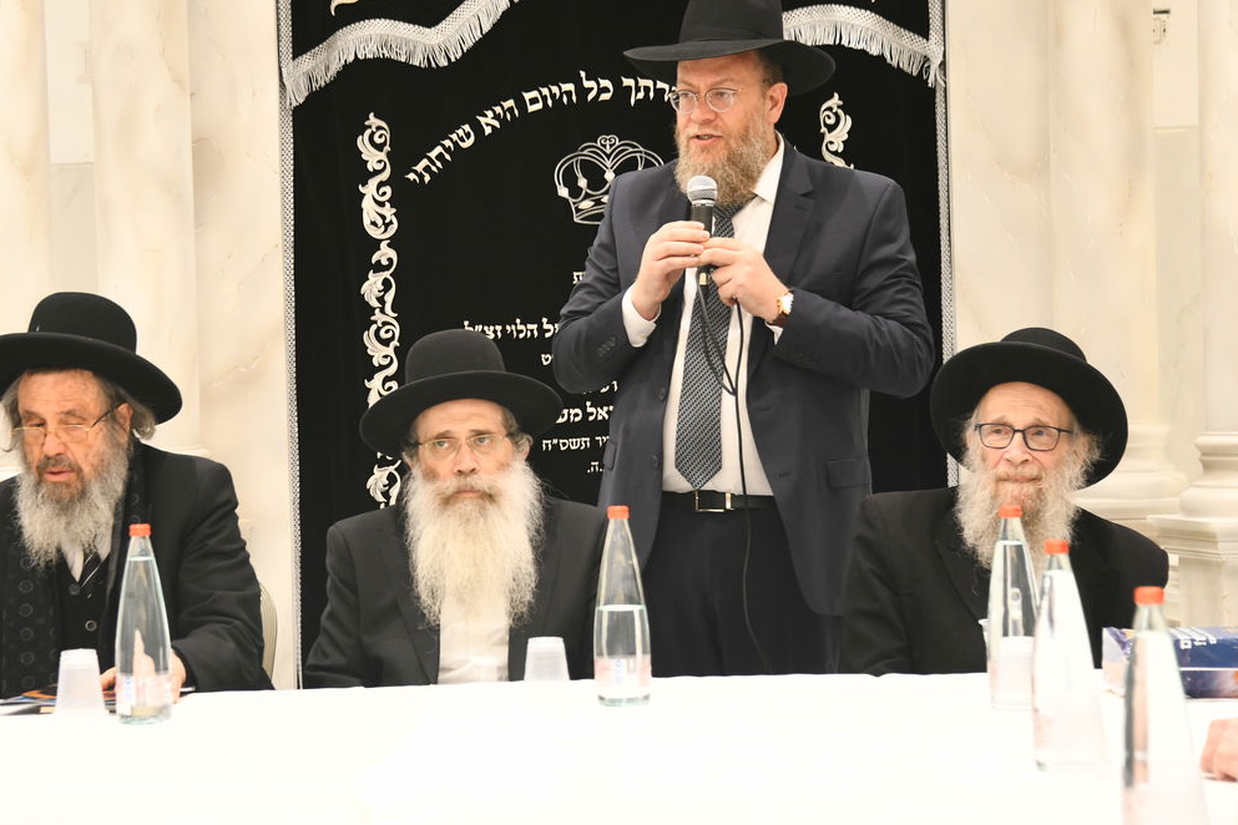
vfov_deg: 9.3
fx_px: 5089
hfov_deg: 13.9
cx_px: 429
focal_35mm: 148
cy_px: 315
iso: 2000
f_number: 5.6
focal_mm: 105
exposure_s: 1/160
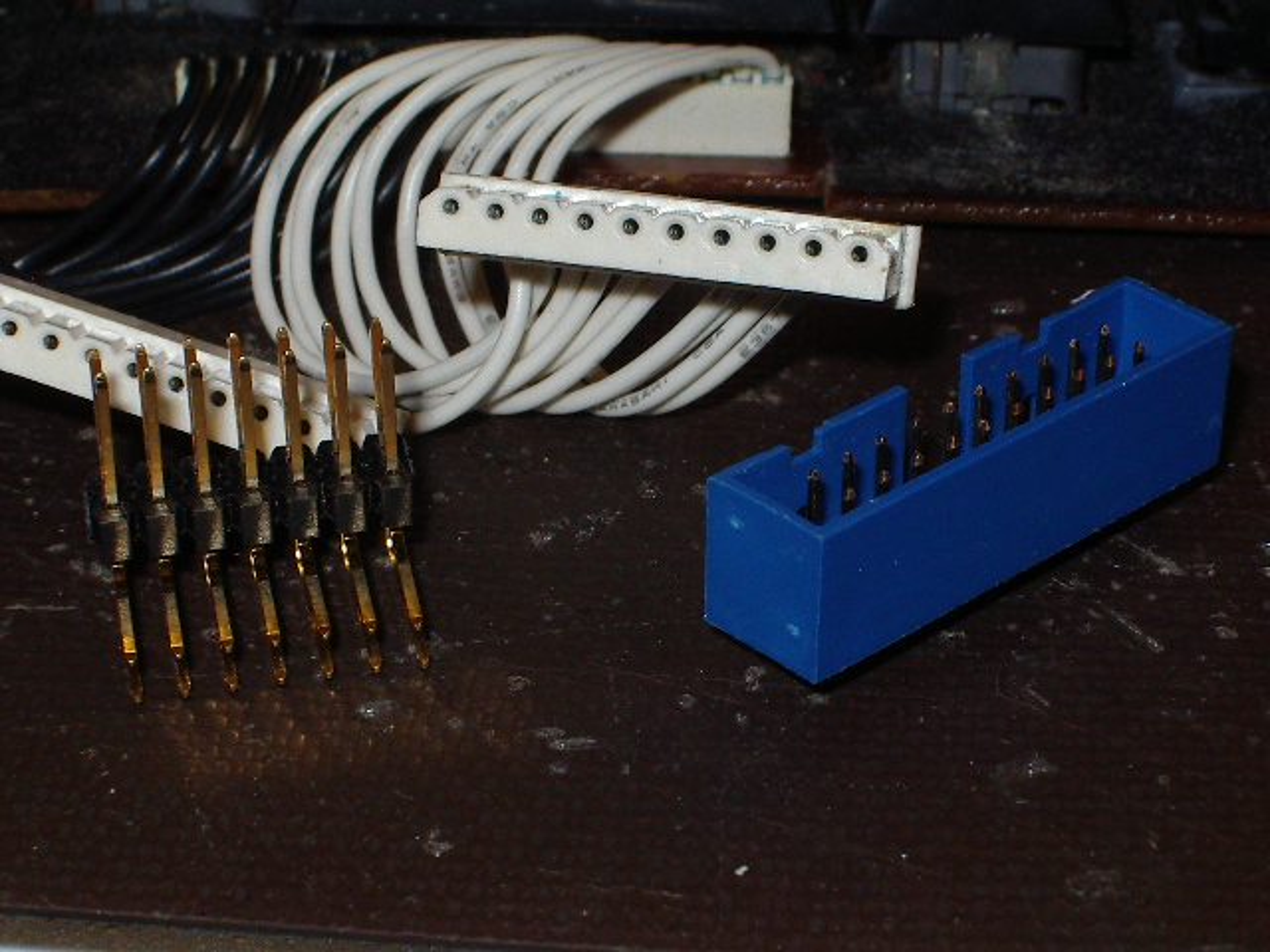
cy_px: 476
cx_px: 635
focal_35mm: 100
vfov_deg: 14.8
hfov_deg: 19.6
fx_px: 3669
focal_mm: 15.2
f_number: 8.3
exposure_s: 1/100
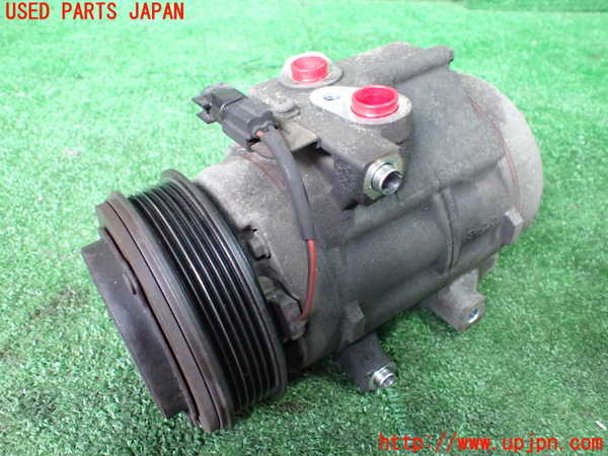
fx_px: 527
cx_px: 304
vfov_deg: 46.8
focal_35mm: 30
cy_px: 228
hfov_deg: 60.0
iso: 1250
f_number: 2.3
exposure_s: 1/30
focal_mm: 5.4
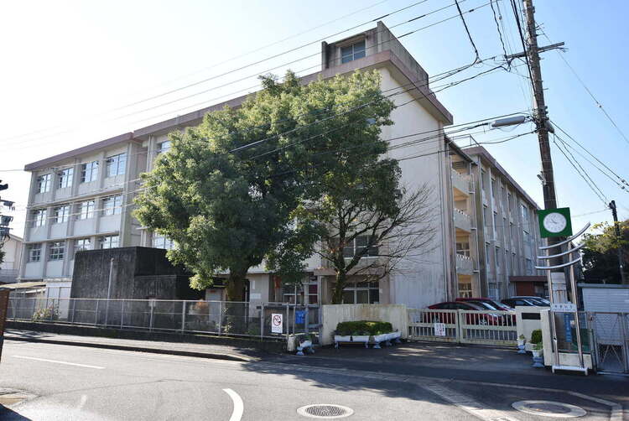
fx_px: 446
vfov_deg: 50.5
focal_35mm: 26
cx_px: 314
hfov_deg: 70.4
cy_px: 210
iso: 100
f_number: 4.5
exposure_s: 1/320
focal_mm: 17
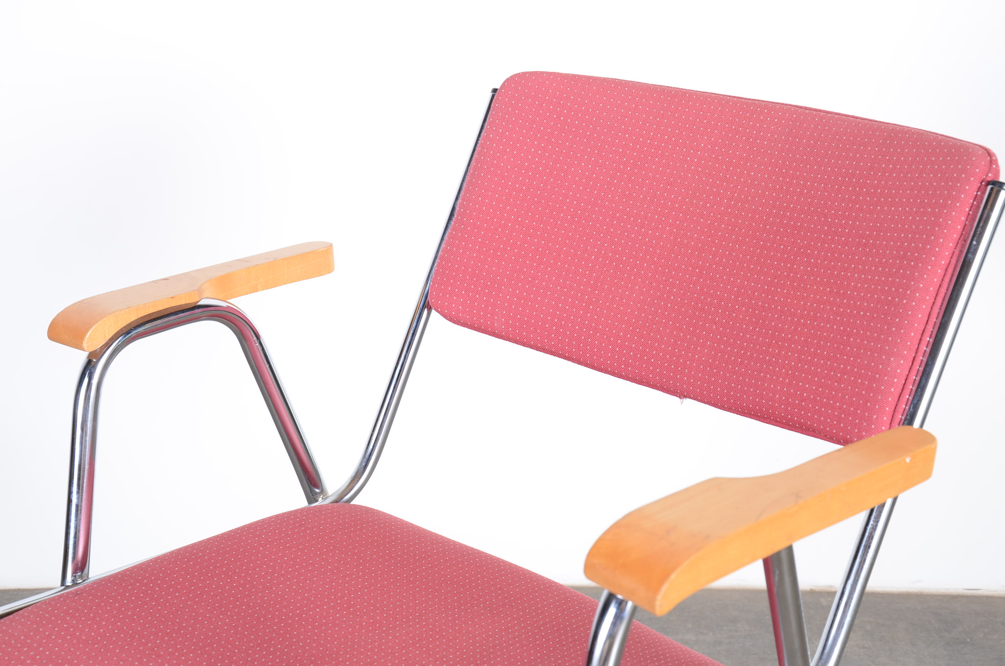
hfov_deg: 32.0
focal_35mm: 63
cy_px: 333
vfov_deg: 21.5
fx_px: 1755
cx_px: 502
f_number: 8
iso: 125
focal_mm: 42
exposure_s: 1/125
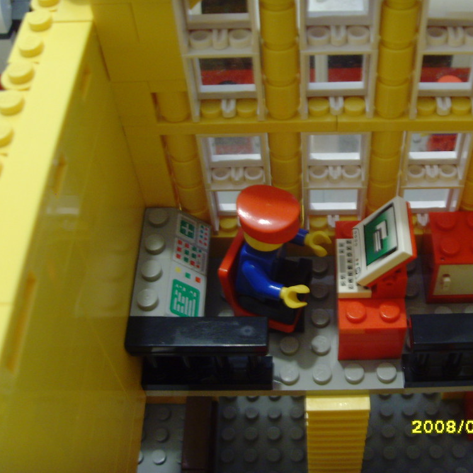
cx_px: 311
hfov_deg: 35.7
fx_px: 727
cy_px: 235
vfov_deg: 36.1
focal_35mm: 47
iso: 200
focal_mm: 6.6
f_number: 3.5
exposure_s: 1/6
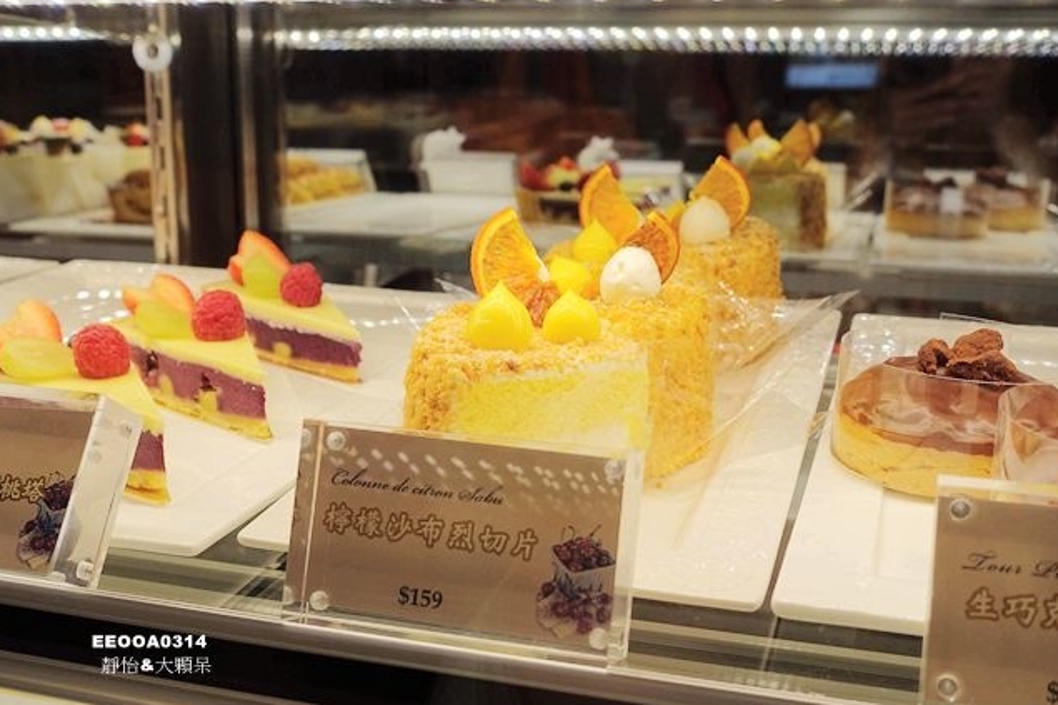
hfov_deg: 44.5
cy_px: 348
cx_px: 531
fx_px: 1293
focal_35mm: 44
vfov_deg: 30.5
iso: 125
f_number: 4
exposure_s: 1/250
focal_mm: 15.74
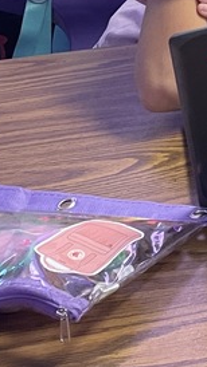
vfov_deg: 18.6
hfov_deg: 9.0
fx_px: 1035
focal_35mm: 106
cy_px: -126
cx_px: 647
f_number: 1.6
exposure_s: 1/60
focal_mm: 4.2
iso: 320
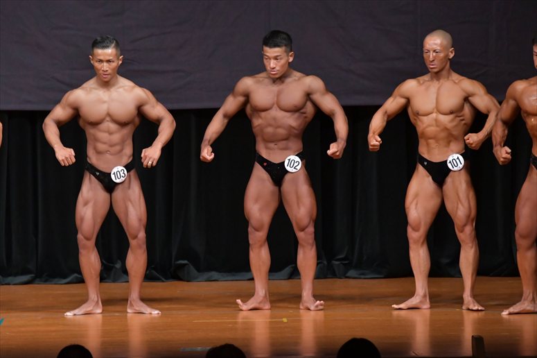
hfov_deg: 7.6
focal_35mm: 270
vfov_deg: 5.1
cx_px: 268
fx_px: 4026
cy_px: 179
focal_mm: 180
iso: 5000
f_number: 5.6
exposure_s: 1/400
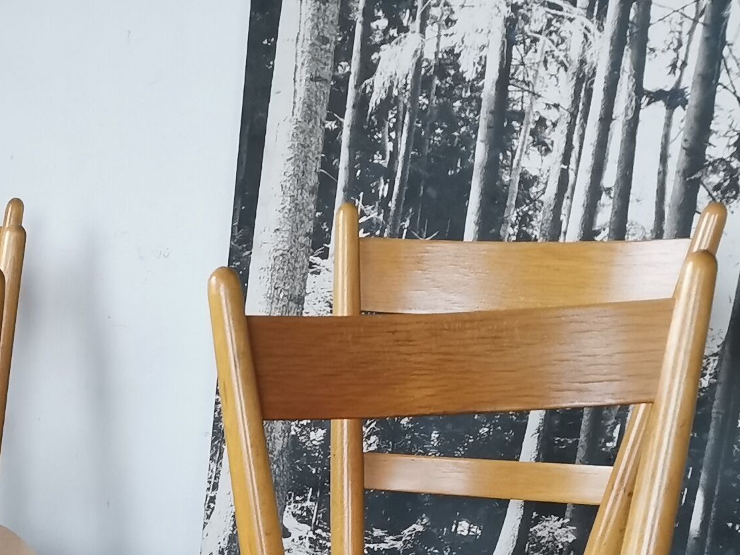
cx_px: -194
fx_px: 1881
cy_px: 843
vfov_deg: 15.4
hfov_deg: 20.5
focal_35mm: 88
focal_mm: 5.56
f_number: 1.6
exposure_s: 1/40
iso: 320
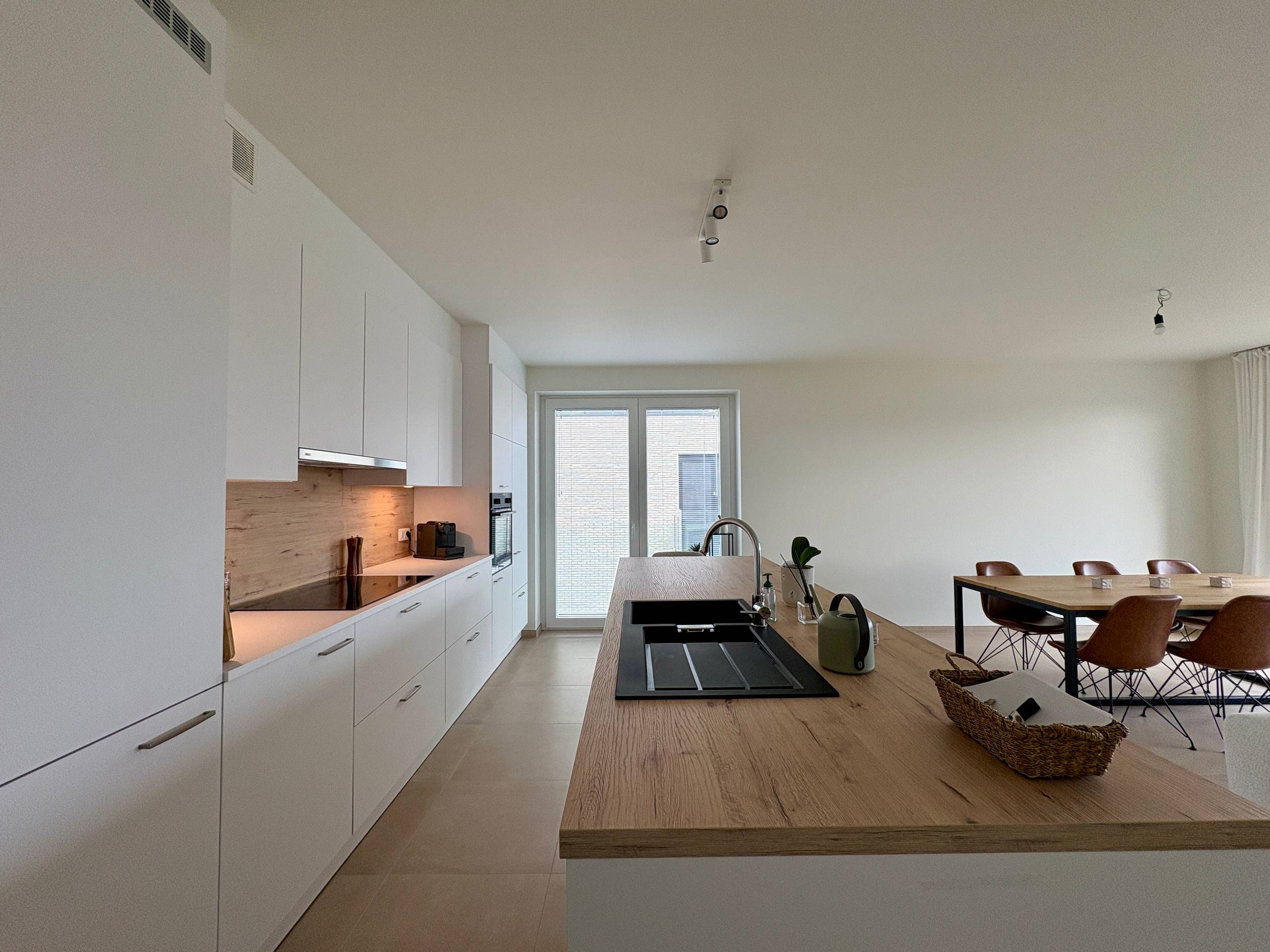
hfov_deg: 102.1
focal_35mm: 14
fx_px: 514
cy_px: 476
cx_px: 635
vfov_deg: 85.7
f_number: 2.2
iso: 64
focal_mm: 2.22
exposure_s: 1/100
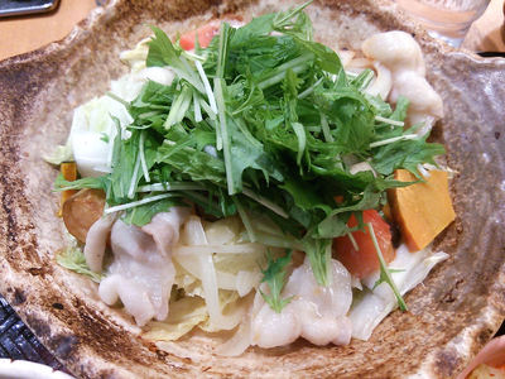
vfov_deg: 46.8
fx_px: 438
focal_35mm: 30
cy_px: 190
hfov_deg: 60.0
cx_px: 252
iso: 80
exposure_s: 1/44
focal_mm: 4.06
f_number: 1.94
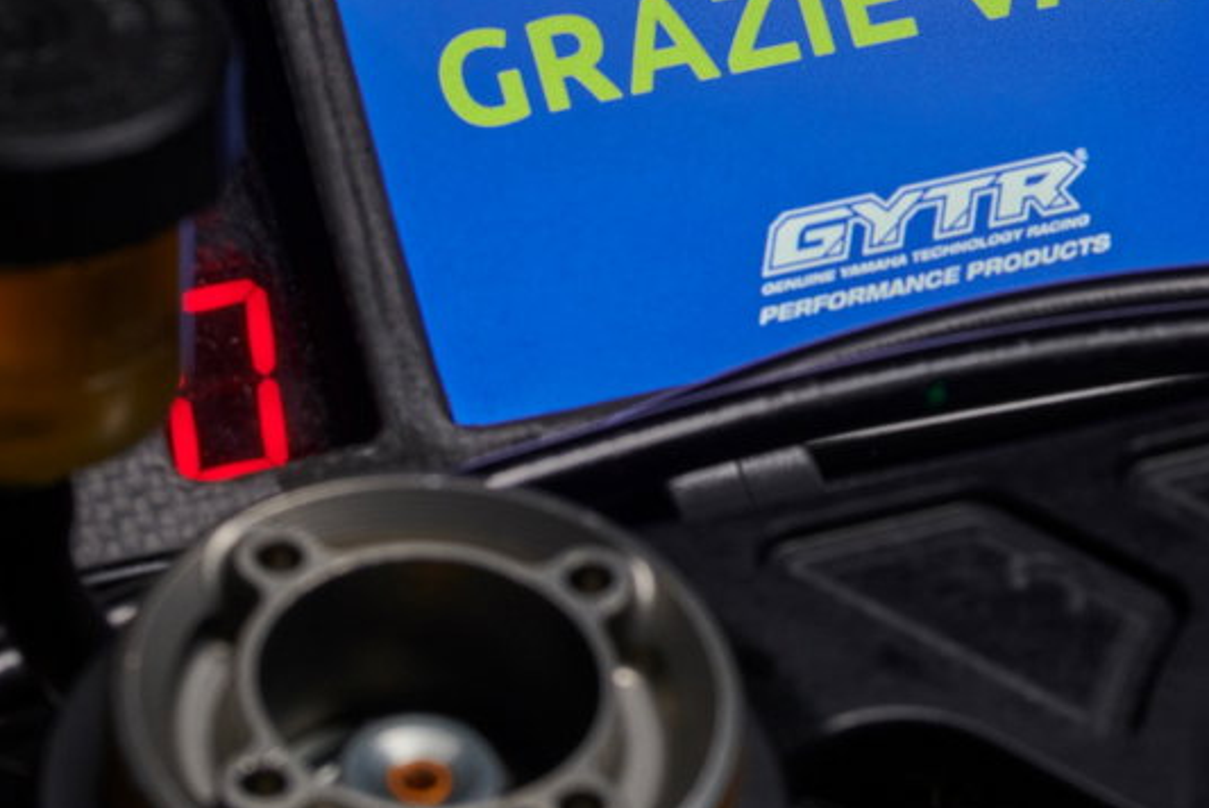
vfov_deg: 4.4
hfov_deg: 6.5
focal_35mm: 315
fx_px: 10584
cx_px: 778
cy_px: -76
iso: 160
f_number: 20
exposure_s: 1/10
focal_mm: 105
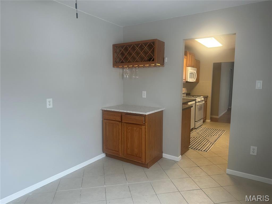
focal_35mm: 24
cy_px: 102
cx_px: 136
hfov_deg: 71.6
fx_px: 189
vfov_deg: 56.8
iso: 160
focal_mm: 6.86
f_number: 1.78
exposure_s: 1/118
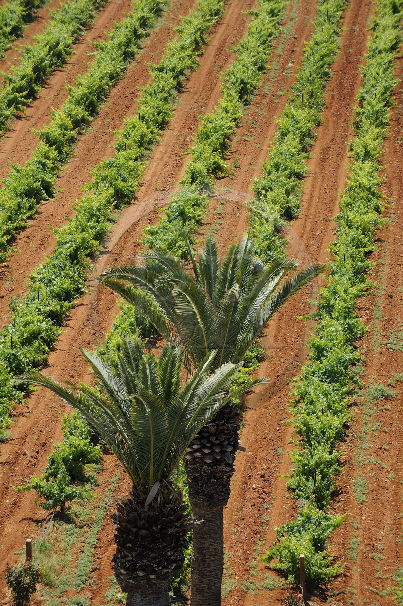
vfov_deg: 11.4
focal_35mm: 180
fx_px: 3028
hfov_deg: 7.6
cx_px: 202
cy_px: 303
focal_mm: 180
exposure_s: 1/320
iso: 200
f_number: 7.1
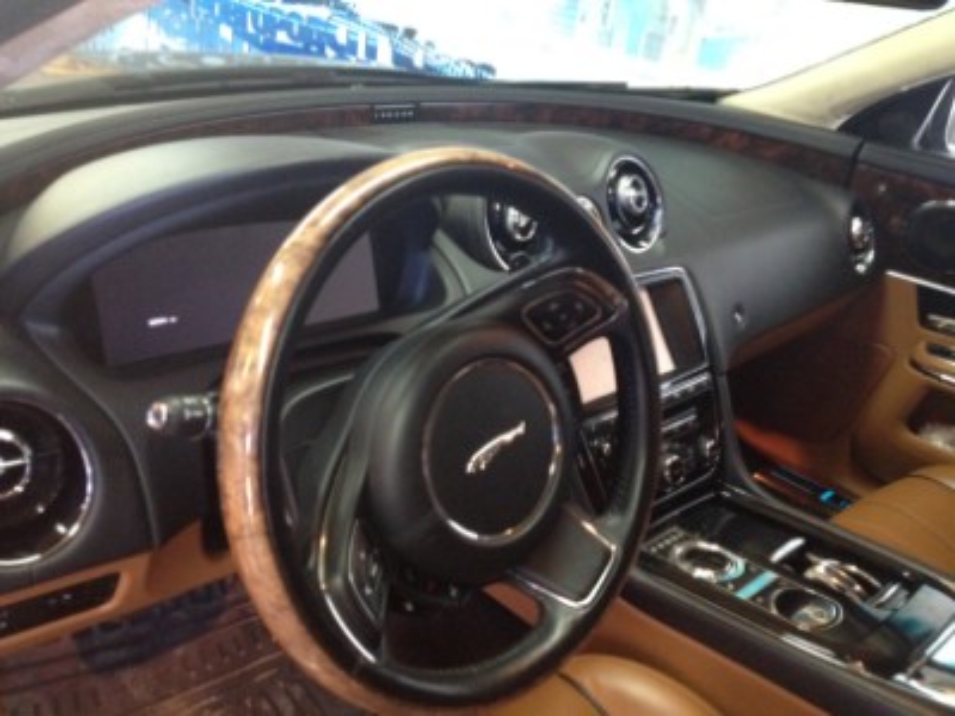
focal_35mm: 35
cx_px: 478
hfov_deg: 52.6
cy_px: 358
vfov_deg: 40.7
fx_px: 966
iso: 400
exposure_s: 1/17
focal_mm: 4.28
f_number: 2.4
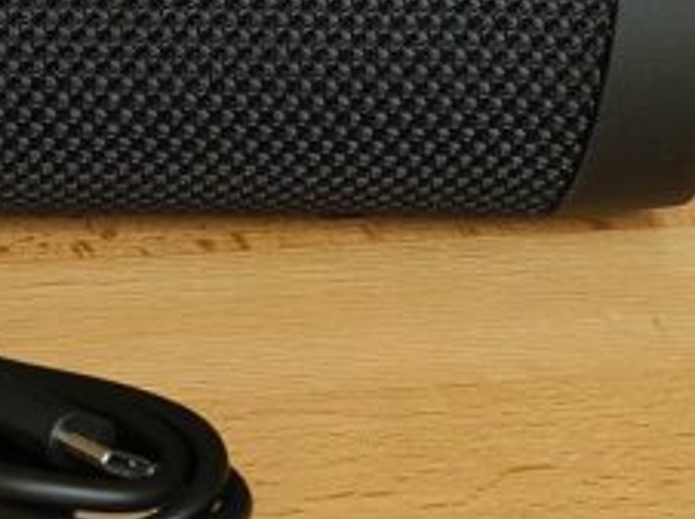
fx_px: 6037
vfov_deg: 4.9
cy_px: -221
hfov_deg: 6.5
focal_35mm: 301
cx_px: -172
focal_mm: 13.3
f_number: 2.6
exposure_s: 1/50
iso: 640
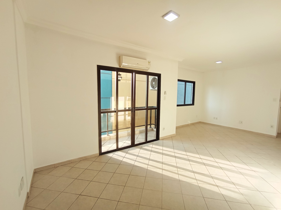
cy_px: 105
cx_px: 140
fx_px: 130
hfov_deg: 94.5
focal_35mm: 16
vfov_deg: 78.1
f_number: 2.2
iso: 50
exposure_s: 1/155
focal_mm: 1.65
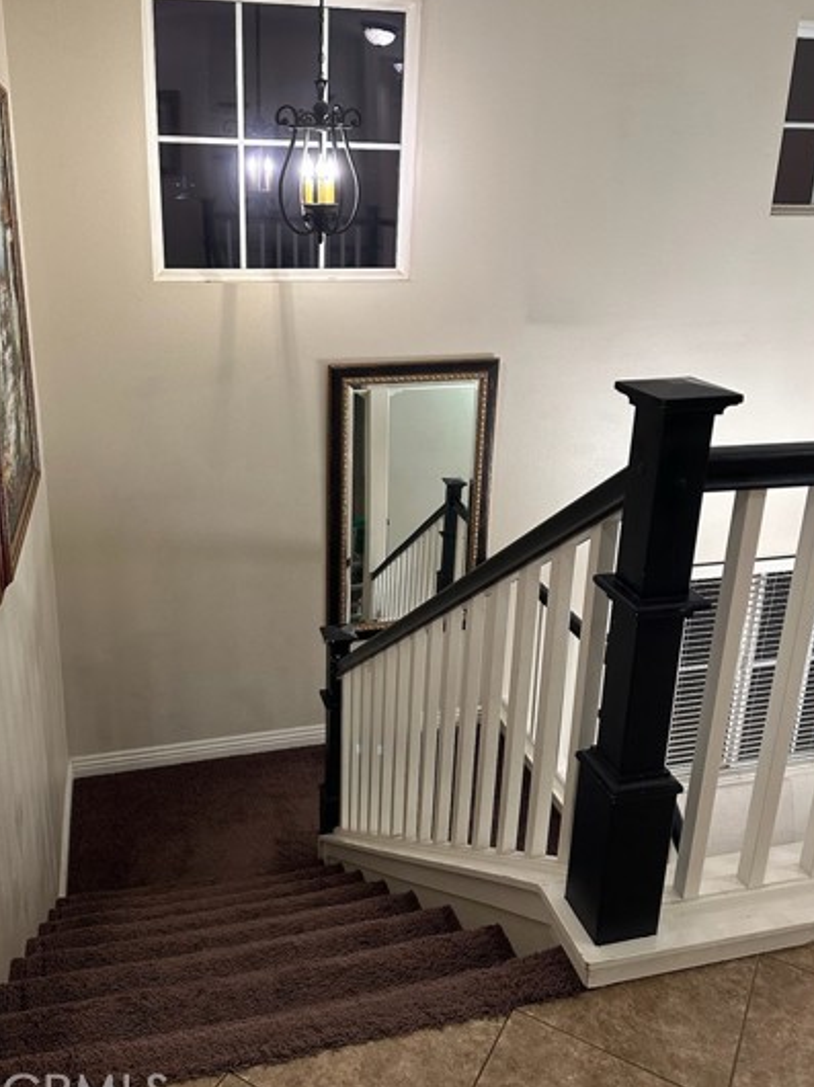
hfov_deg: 48.0
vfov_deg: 61.4
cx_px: 344
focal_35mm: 29
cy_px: 466
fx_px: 910
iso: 320
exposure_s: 1/60
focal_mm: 6.86
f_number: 1.78
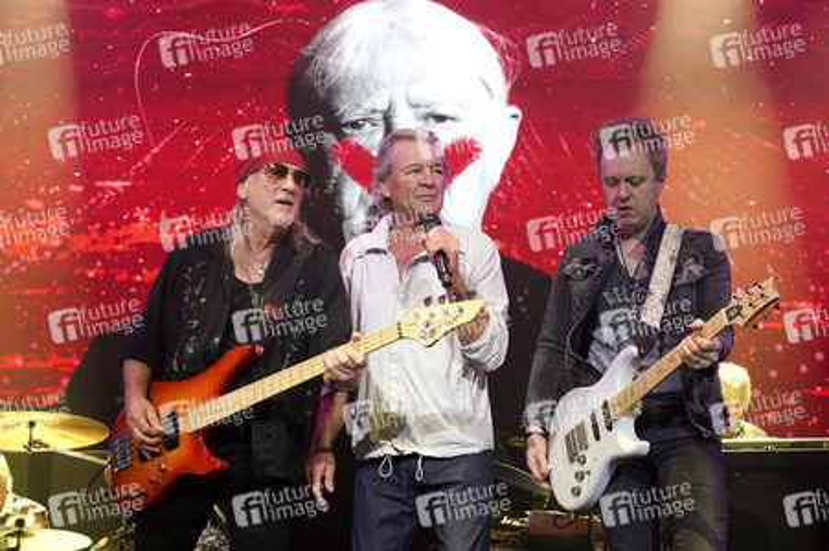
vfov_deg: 28.6
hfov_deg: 41.9
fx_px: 1081
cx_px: 414
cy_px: 276
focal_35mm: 47
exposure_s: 1/640
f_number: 5.6
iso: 1600
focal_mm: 47
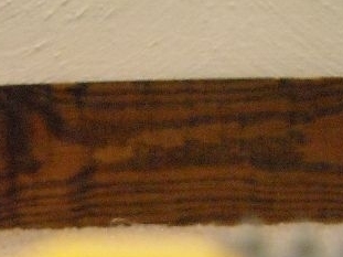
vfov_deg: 15.6
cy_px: 328
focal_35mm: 90
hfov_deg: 21.6
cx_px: 93
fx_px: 891
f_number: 2.8
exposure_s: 1/8
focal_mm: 5.7
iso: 800
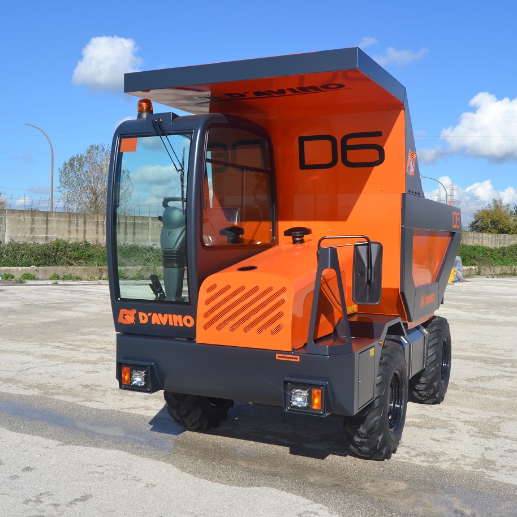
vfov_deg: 45.3
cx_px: 254
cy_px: 258
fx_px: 619
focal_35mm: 37
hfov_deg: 45.3
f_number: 8
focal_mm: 19
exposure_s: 1/250
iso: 100
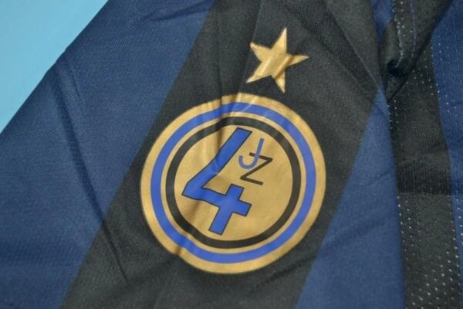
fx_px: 772
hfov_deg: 33.4
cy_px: 154
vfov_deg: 22.6
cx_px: 232
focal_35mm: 60
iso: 200
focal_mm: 40
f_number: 5.3
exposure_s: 1/100
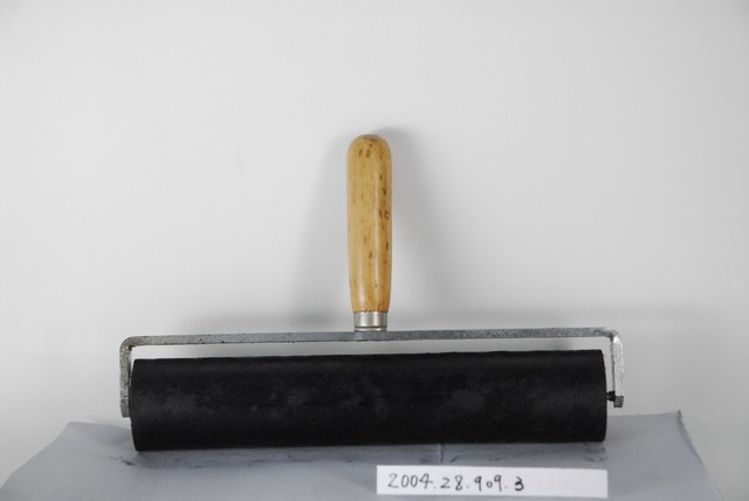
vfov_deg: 13.1
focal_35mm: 105
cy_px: 250
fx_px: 2187
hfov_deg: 19.4
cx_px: 374
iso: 1600
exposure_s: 1/125
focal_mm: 70
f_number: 6.3
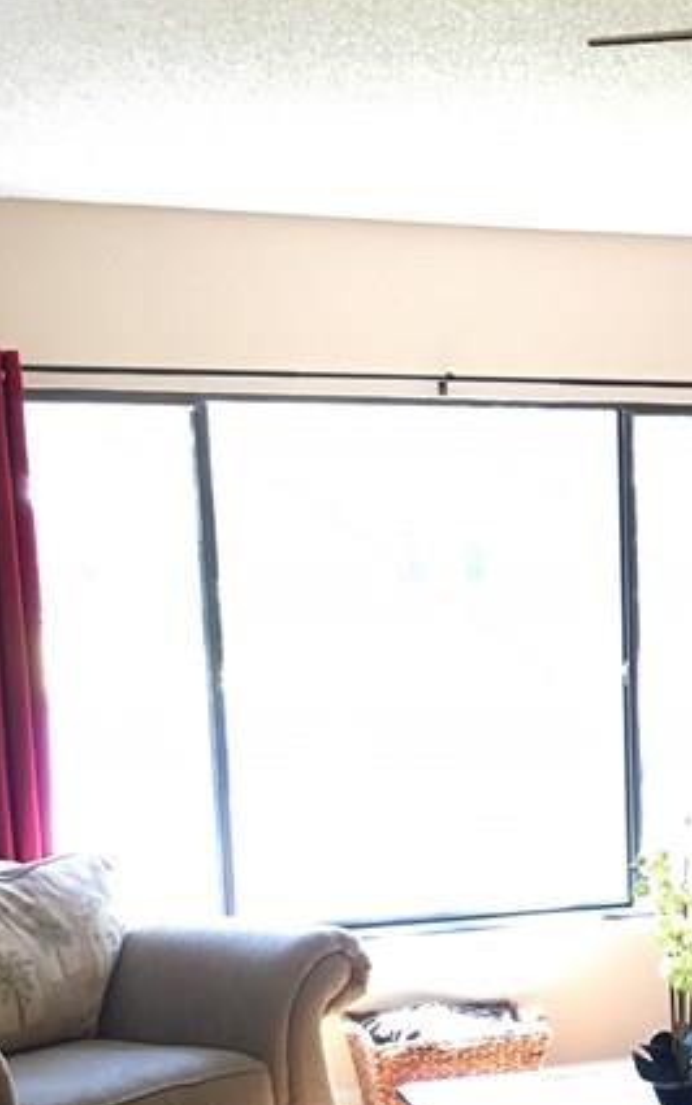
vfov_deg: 26.9
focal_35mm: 74
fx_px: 2231
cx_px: 872
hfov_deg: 16.7
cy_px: 978
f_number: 2.2
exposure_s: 1/30
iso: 160
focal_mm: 4.15
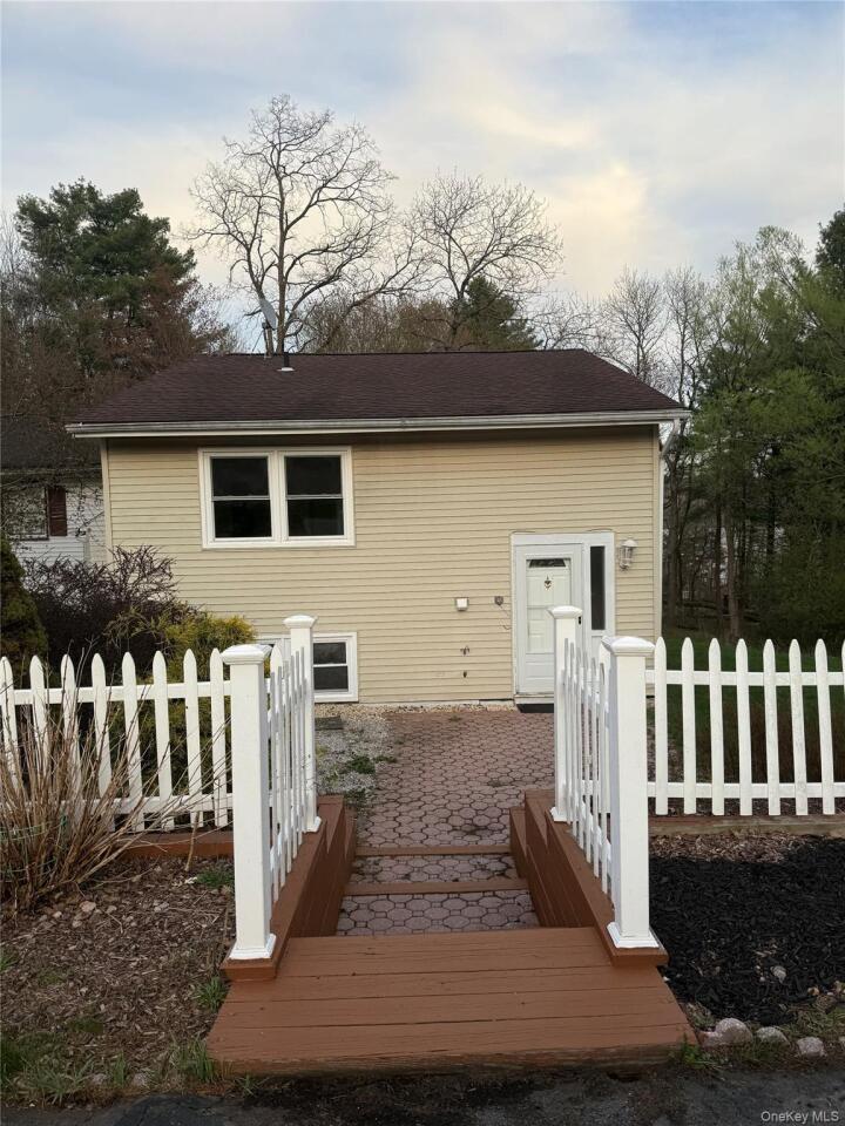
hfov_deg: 56.8
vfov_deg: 71.6
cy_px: 563
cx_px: 422
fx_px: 781
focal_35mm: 24
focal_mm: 6.76
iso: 80
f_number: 1.78
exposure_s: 1/632
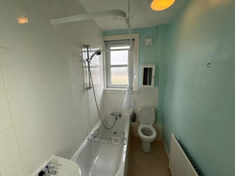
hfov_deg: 102.1
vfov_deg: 85.7
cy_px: 88
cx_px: 118
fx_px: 95
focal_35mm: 14
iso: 200
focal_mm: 2.22
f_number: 2.2
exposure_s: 1/100
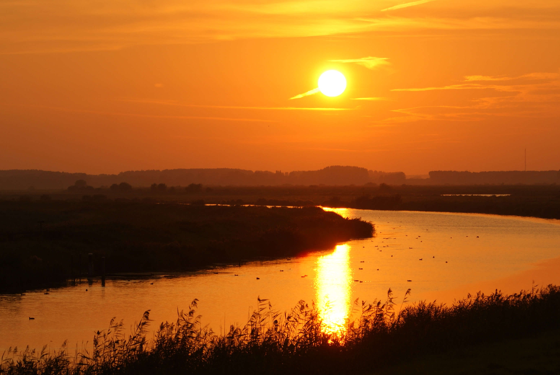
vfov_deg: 7.4
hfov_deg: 11.0
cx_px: 329
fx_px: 2912
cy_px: 165
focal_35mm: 187
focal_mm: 100
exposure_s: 1/250
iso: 100
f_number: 9
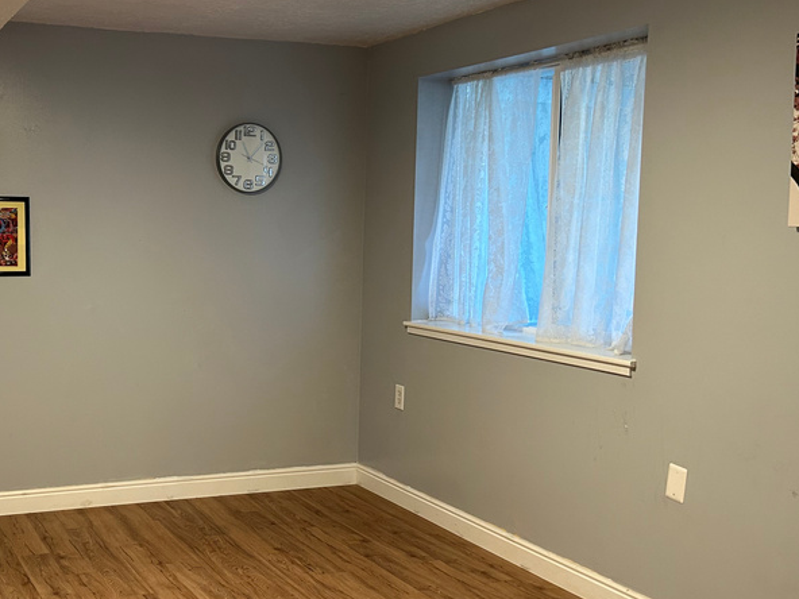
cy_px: 331
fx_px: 1039
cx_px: 204
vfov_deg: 32.2
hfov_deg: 40.9
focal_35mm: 45
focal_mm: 5.7
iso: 200
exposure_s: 1/60
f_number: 1.5
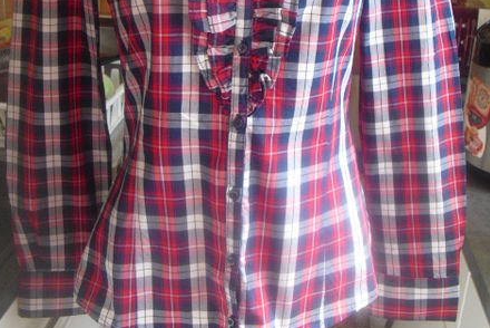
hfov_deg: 38.9
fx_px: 695
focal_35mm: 51
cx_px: 243
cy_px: 62
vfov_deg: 26.0
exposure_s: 1/100
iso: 400
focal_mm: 6.3
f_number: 3.1
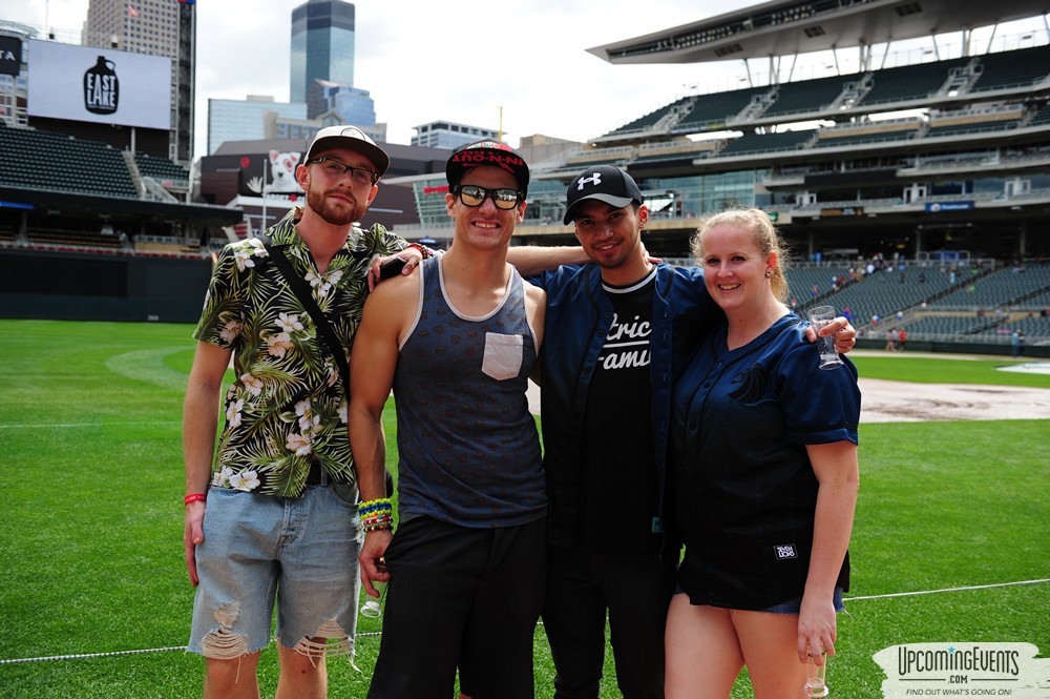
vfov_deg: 38.8
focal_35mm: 34
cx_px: 525
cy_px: 350
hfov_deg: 55.8
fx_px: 991
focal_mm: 34
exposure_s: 1/1600
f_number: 4
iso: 400
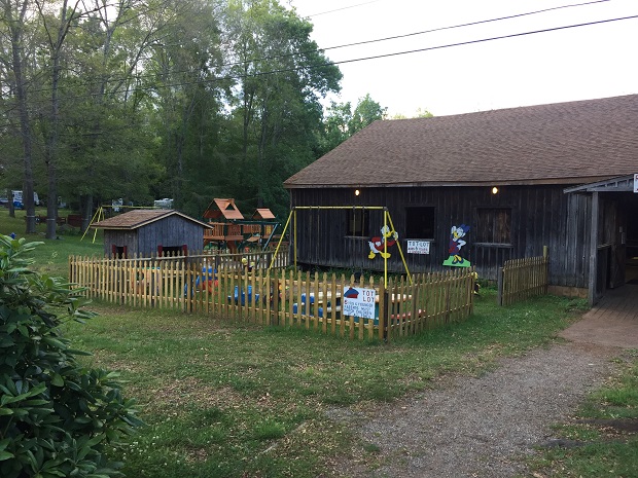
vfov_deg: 48.2
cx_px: 319
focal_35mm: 29
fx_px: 534
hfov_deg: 61.7
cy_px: 239
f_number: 2.2
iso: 40
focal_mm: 4.15
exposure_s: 1/120
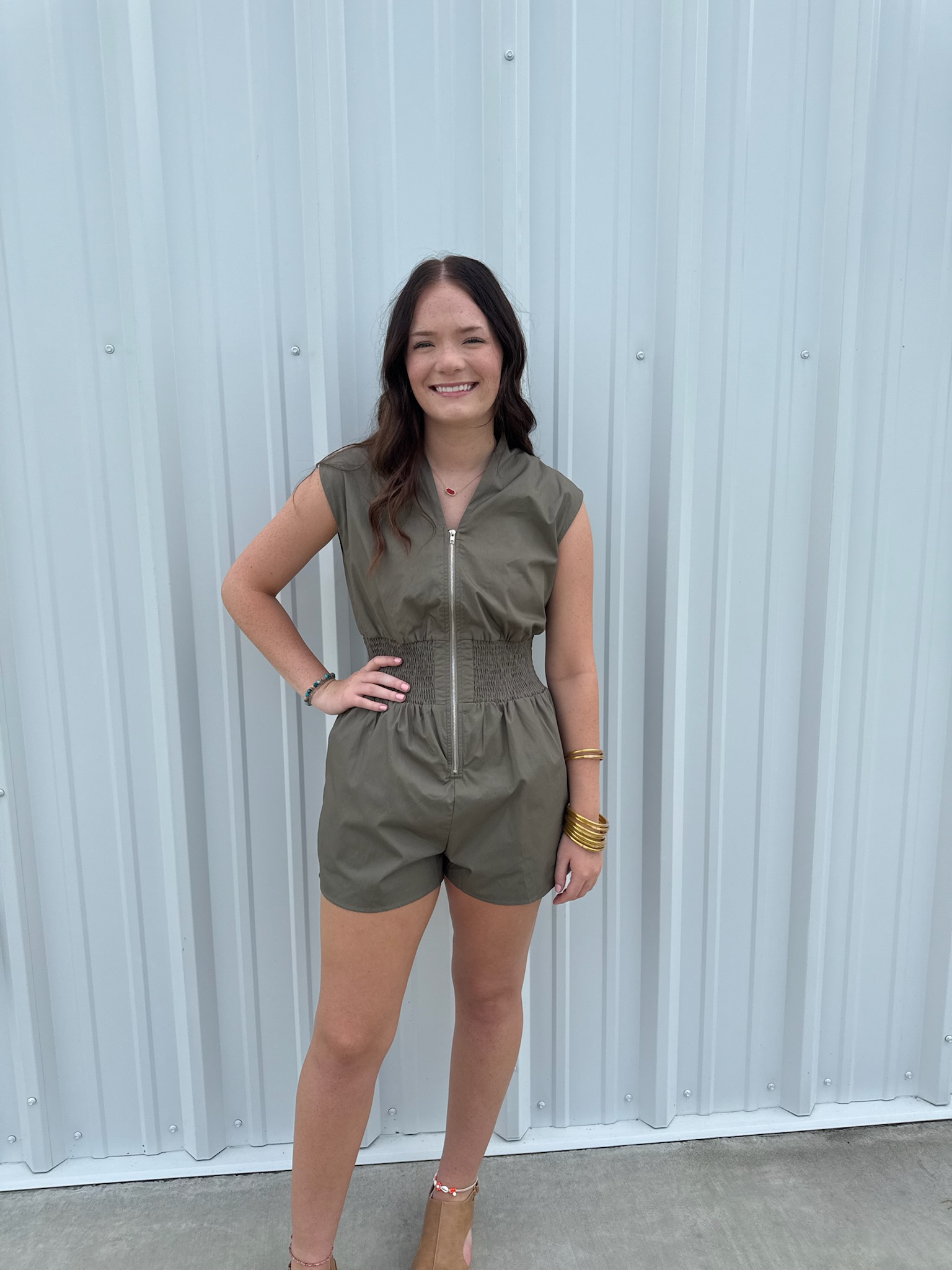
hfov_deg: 56.8
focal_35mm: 24
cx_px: 476
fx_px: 880
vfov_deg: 71.6
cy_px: 635
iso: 80
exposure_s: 1/2801
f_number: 1.78
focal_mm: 6.76
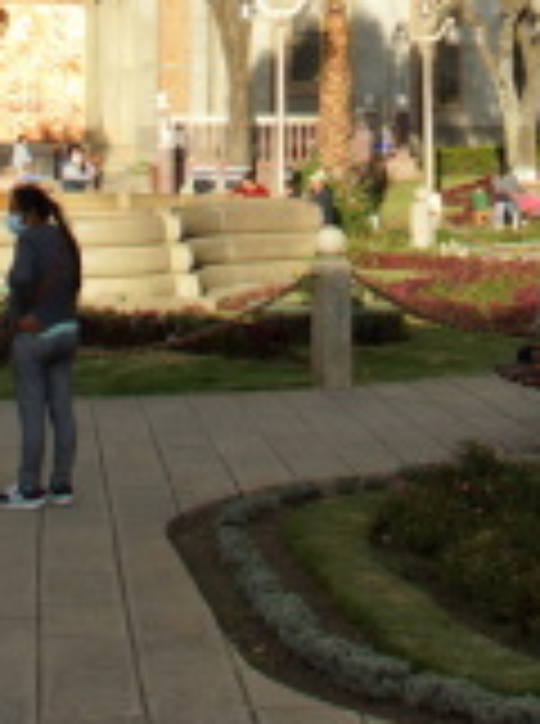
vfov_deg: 16.3
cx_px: 362
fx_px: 2360
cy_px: -274
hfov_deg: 13.0
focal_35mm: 113
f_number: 7.1
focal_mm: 18
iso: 100
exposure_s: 1/160
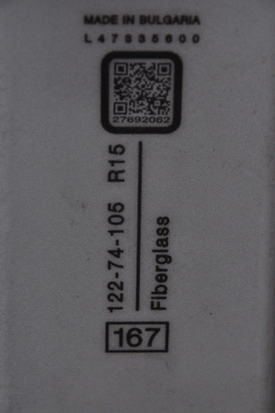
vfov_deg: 13.1
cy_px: 206
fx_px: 1809
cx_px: 138
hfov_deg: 8.7
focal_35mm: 158
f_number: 9.5
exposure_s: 1/125
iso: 3200
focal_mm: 105
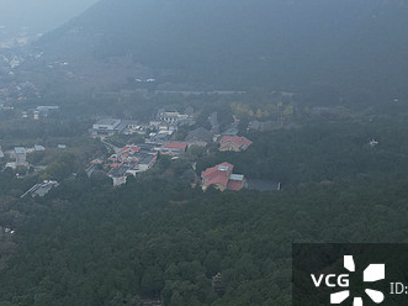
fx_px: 683
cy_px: 89
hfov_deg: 32.2
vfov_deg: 25.0
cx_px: 74
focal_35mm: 58
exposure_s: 1/1250
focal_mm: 6.72
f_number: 1.7
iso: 100
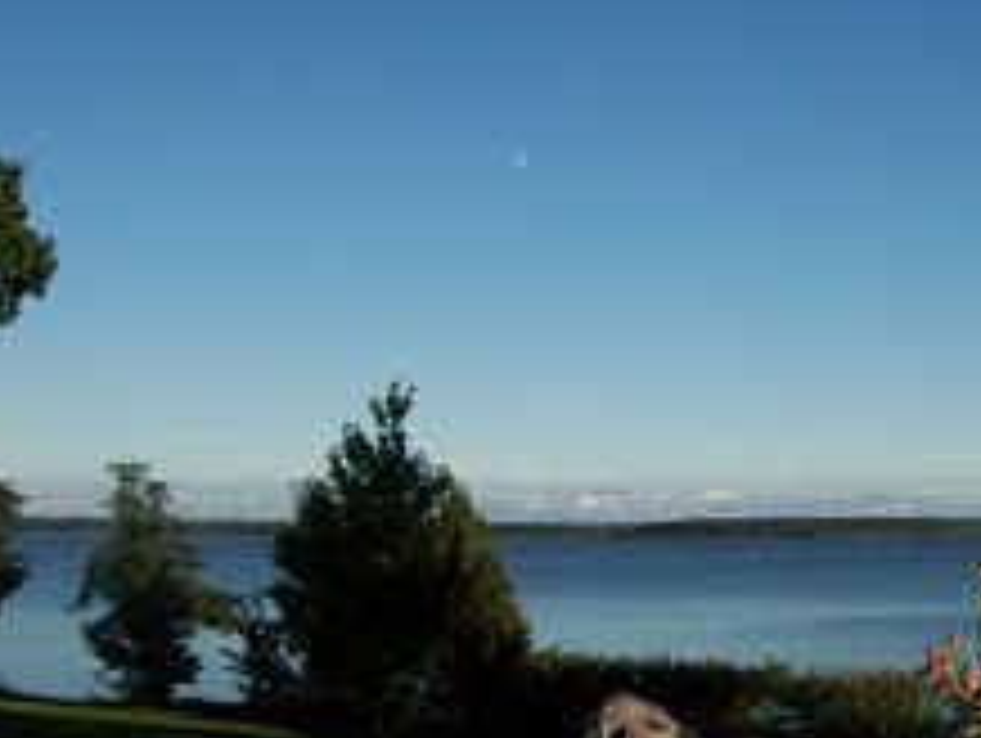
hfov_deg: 28.9
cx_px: 742
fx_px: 1872
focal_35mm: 66
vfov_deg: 22.0
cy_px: 158
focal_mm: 6
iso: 80
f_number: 4.8
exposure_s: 1/961
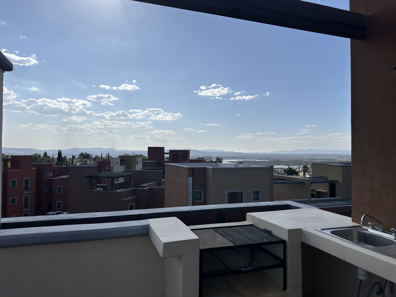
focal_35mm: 24
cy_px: 148
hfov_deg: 71.6
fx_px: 275
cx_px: 198
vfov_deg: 56.8
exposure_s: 1/12048
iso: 80
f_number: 1.78
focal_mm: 6.86
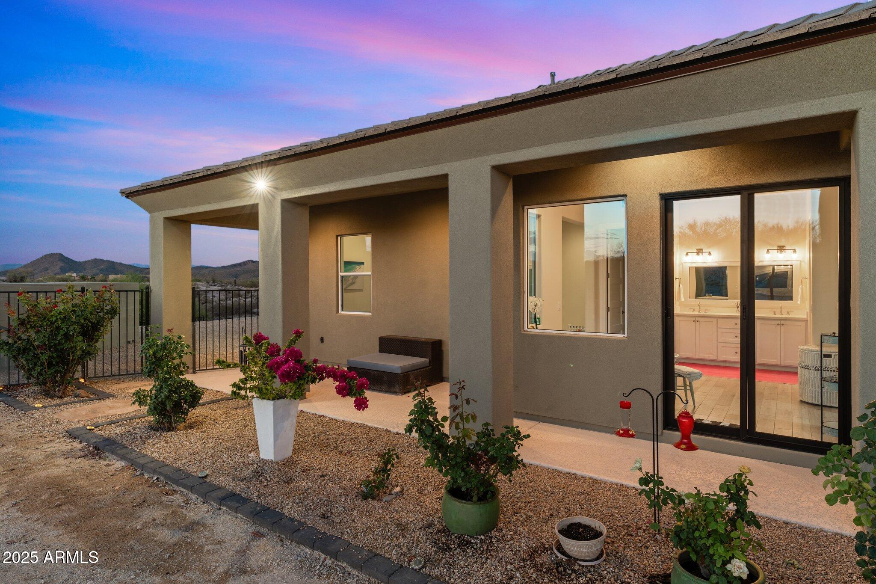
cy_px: 292
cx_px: 438
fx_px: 484
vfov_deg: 62.2
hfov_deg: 84.3
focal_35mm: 20
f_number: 8
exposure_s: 1/3
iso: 400
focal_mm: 19.9
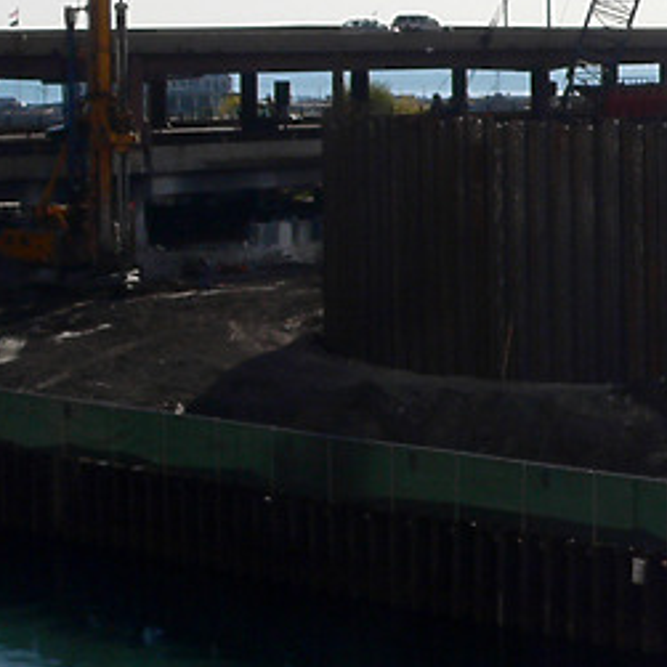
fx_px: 2485
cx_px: 949
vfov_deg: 15.2
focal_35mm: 114
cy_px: 100
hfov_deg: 14.4
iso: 80
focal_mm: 6
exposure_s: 1/500
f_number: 5.6
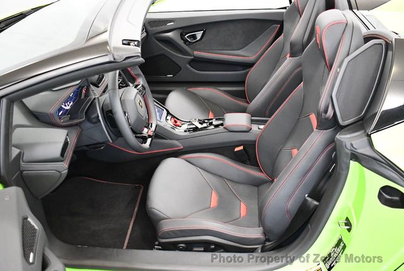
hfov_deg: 53.1
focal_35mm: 36
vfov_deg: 37.0
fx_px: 405
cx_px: 202
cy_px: 136
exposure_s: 1/100
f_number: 3.5
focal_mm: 18
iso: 3200
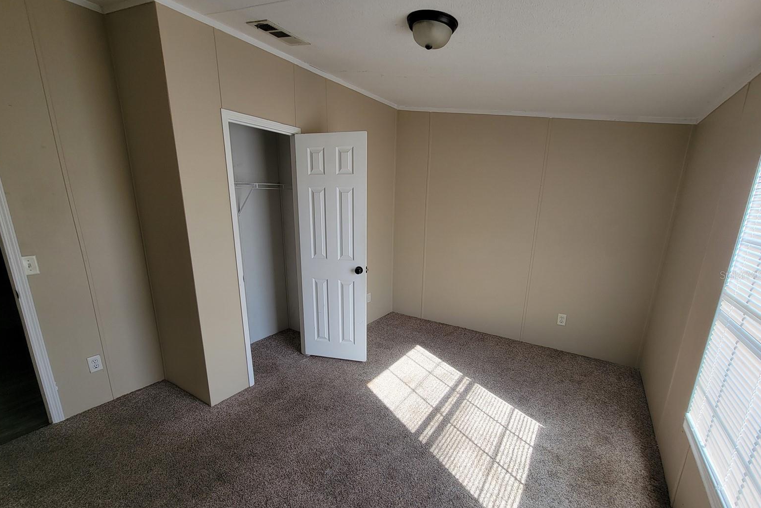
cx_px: 372
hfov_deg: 104.2
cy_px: 275
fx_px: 296
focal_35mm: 14
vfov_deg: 81.0
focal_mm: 2.2
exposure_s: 1/131
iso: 50
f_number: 2.2
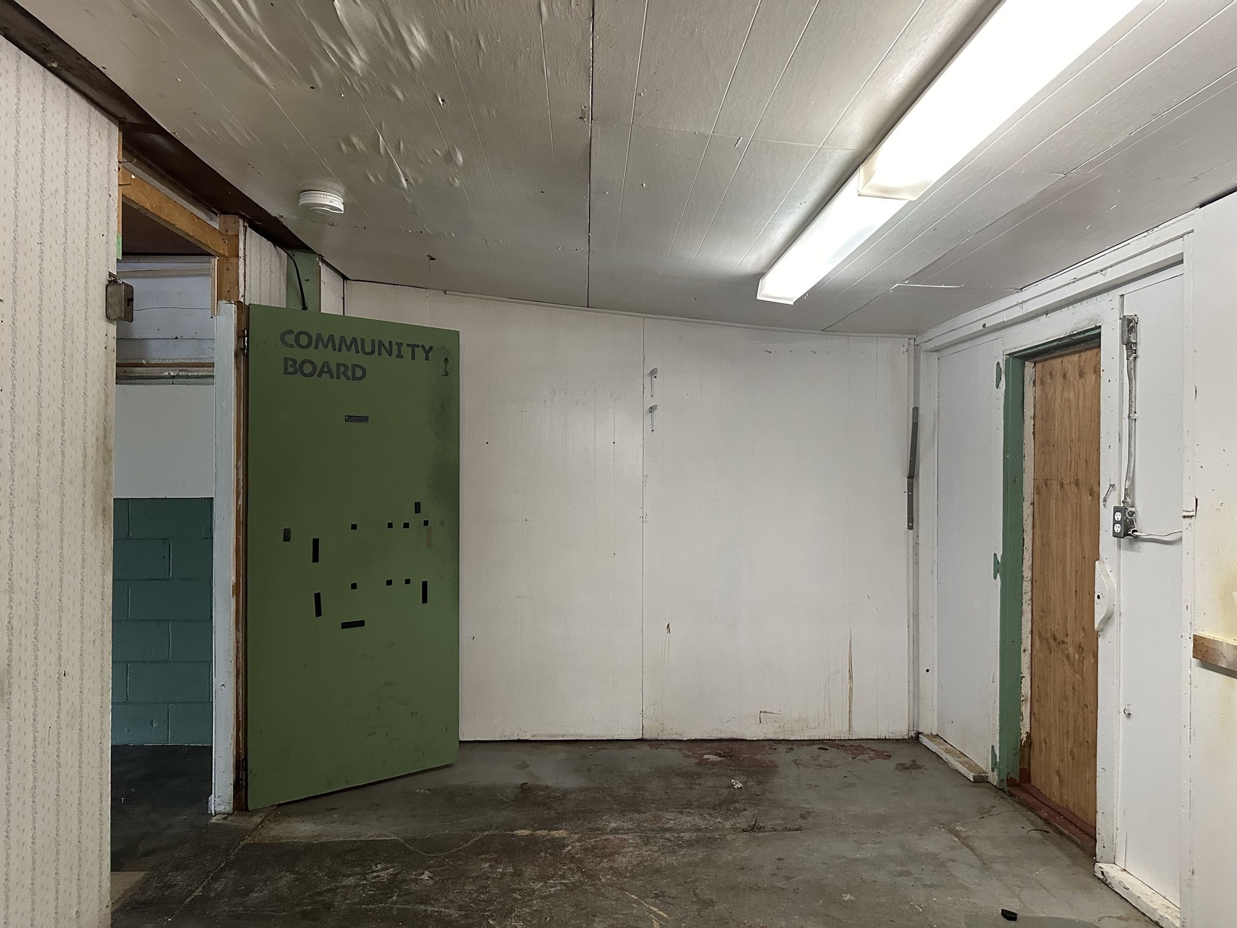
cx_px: 618
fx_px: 858
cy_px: 464
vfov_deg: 56.8
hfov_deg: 71.6
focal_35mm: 24
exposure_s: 1/60
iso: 500
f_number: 1.78
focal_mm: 6.86
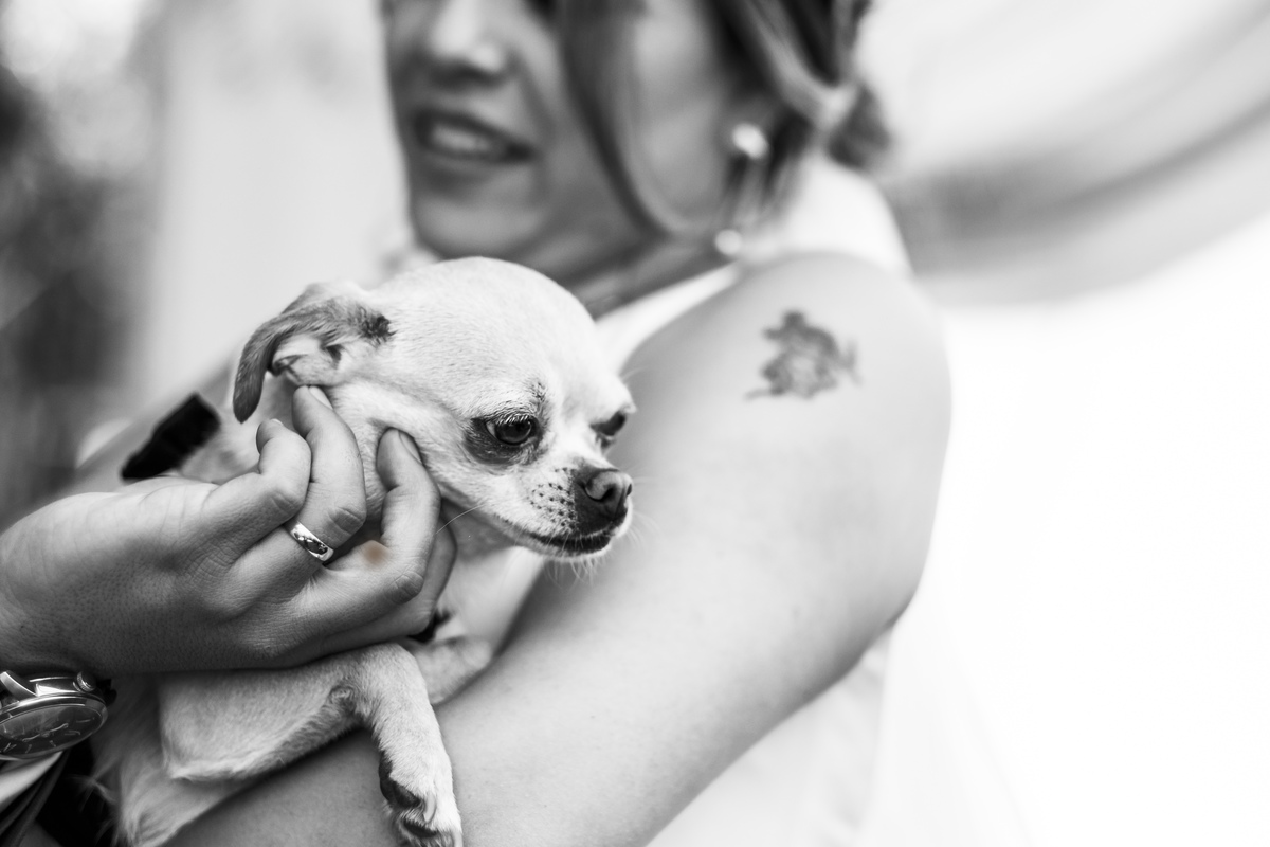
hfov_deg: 24.2
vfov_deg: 16.3
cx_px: 635
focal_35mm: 84
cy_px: 424
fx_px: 2963
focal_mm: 56
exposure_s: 1/4000
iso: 320
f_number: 1.8
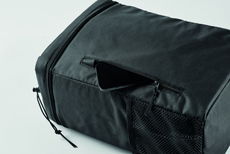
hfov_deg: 23.9
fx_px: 543
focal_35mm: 85
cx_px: 115
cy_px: 77
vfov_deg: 16.1
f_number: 11
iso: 125
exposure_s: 1/125
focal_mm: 85
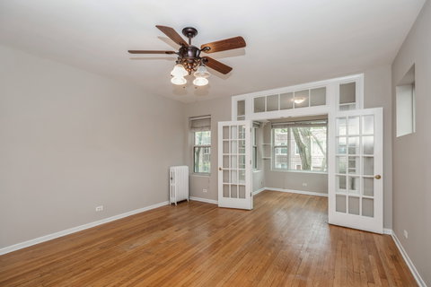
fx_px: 192
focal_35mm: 16
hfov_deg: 96.7
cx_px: 216
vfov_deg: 73.7
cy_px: 144
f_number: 8
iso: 200
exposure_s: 1/30
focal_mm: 16
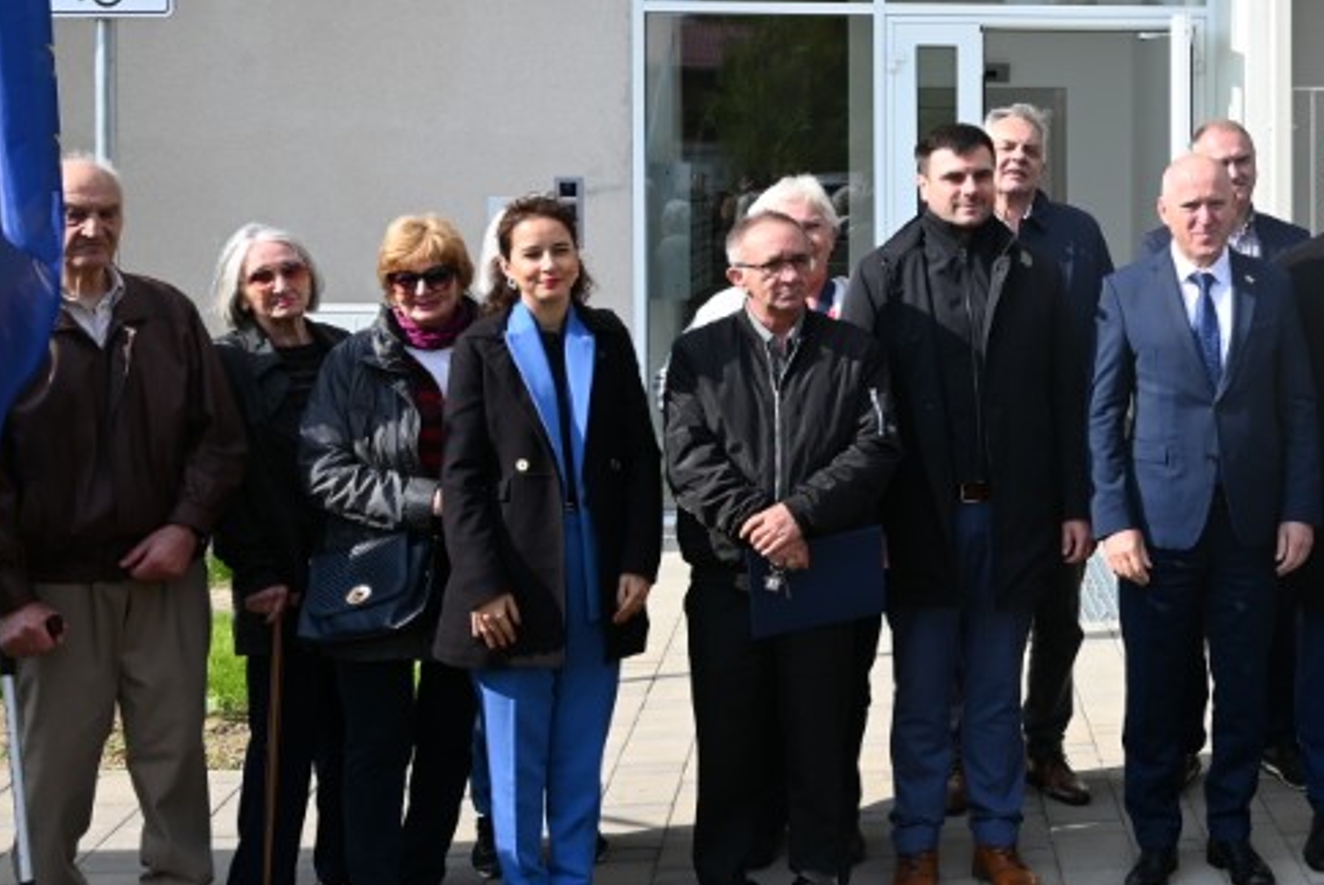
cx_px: 1335
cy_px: 219
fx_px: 2355
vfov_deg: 21.1
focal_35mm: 64
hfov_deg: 29.3
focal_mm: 27
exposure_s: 1/320
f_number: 6.3
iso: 100
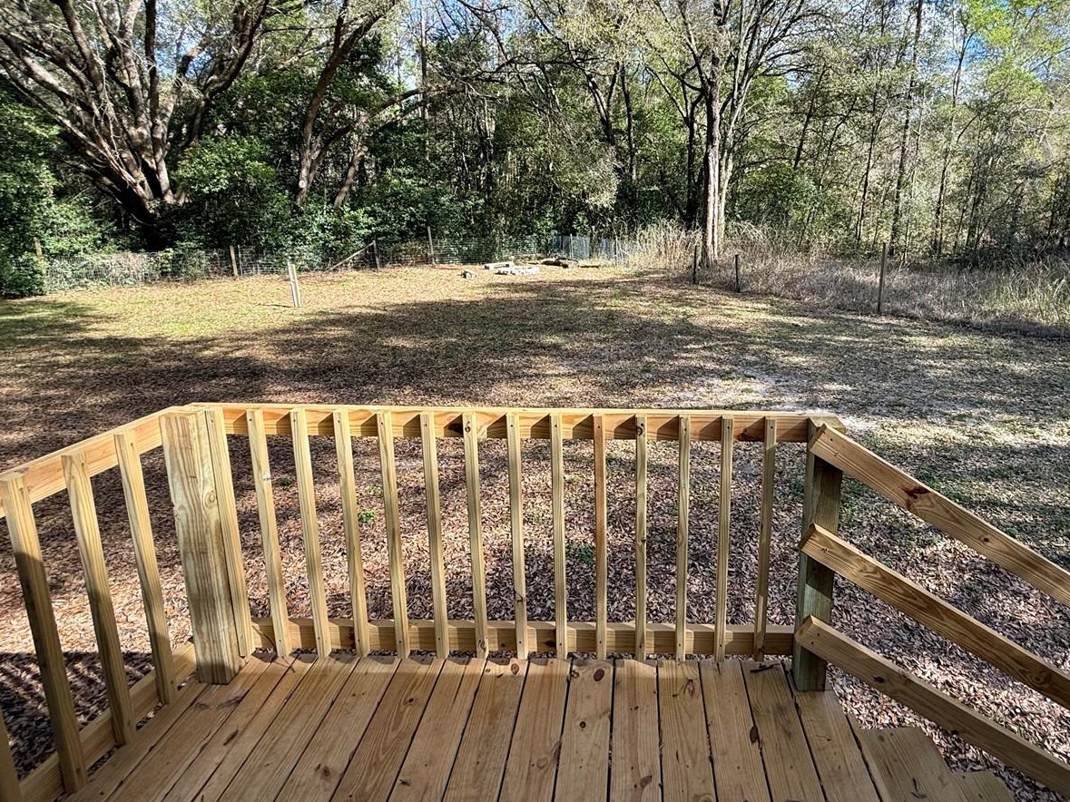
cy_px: 313
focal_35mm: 19
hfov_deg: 83.1
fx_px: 587
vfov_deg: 67.9
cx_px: 666
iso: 50
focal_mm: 2.22
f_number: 2.2
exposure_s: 1/250
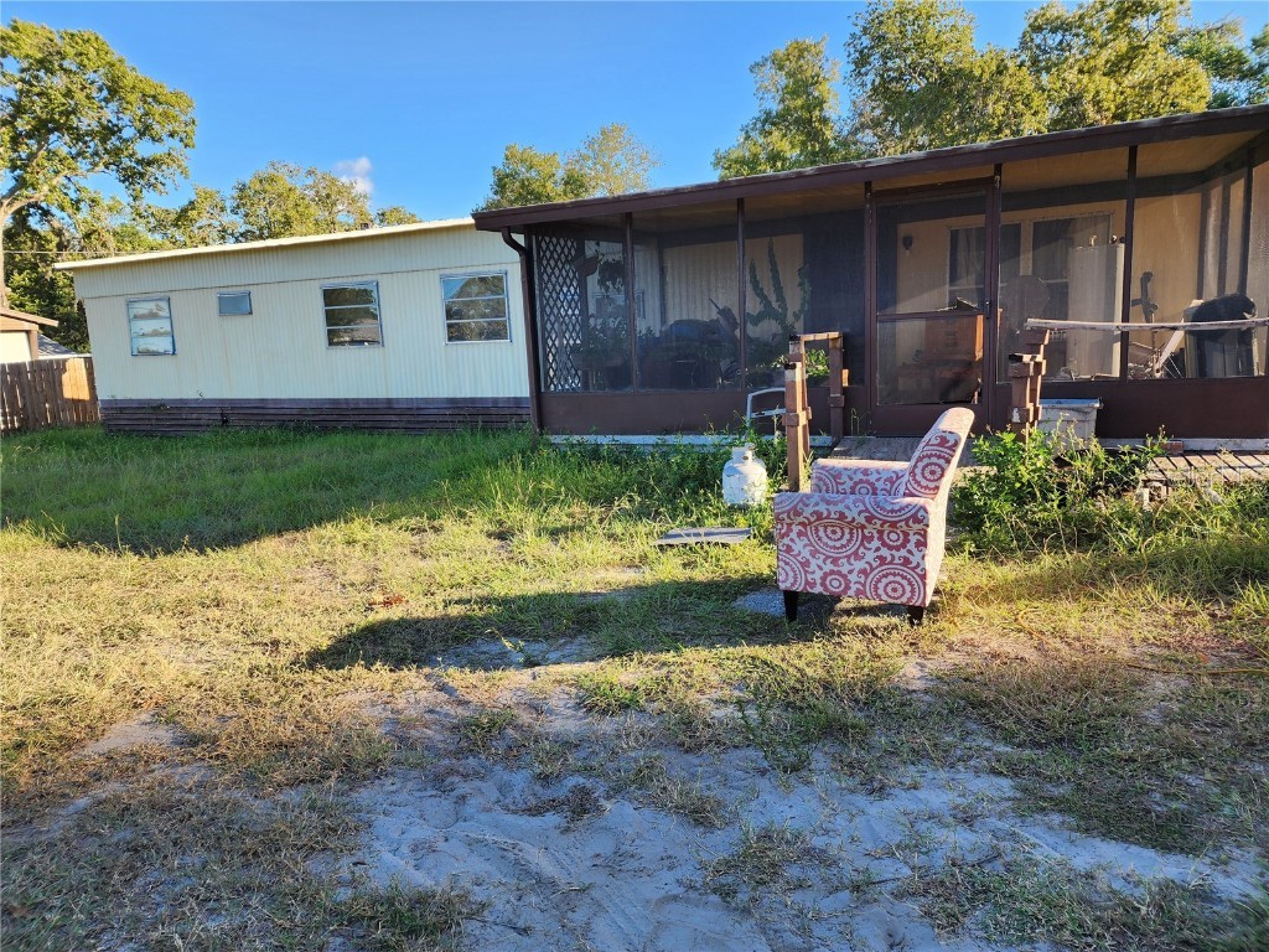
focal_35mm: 23
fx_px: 843
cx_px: 634
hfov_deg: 73.9
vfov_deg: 58.9
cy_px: 476
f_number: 1.8
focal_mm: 6.4
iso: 12
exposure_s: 1/255
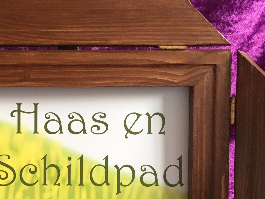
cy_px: 130
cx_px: 19
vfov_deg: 20.9
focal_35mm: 70
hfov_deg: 26.7
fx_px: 536
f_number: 2.2
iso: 125
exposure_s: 1/33
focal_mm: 4.15
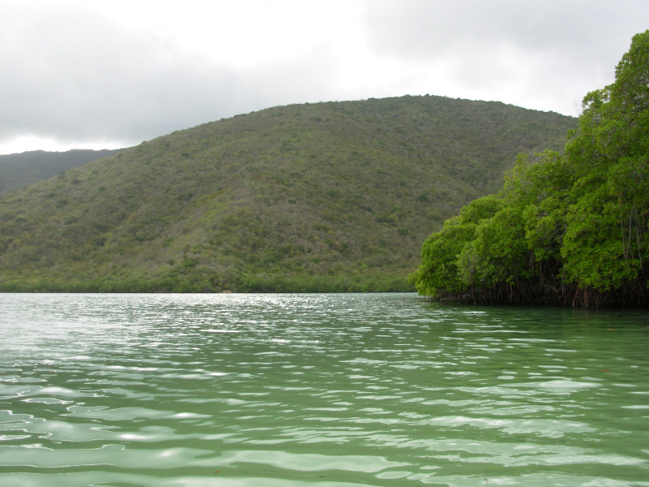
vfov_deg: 37.7
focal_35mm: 38
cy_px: 244
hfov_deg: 49.0
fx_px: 712
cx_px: 324
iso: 50
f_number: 2.9
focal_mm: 6.3
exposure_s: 1/512
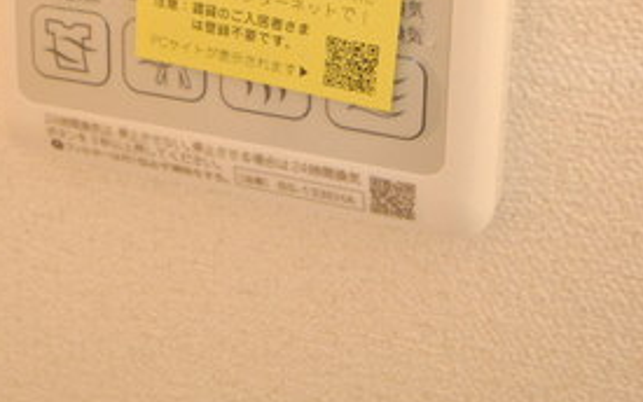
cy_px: -86
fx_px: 999
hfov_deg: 35.4
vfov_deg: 21.1
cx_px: 231
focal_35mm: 57
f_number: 5.6
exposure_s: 1/30
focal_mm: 16
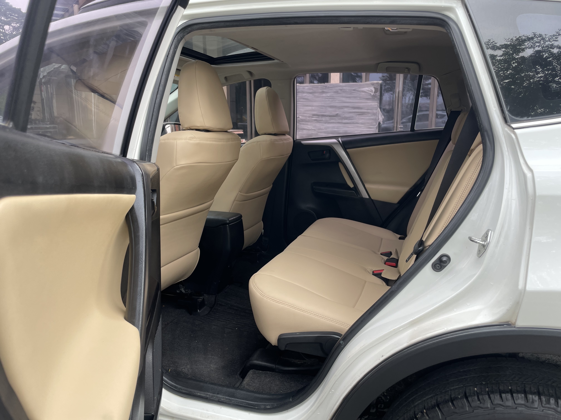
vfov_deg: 53.1
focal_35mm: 26
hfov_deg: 67.3
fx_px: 421
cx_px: 280
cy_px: 210
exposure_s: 1/184
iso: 32
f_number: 1.6
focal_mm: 4.2
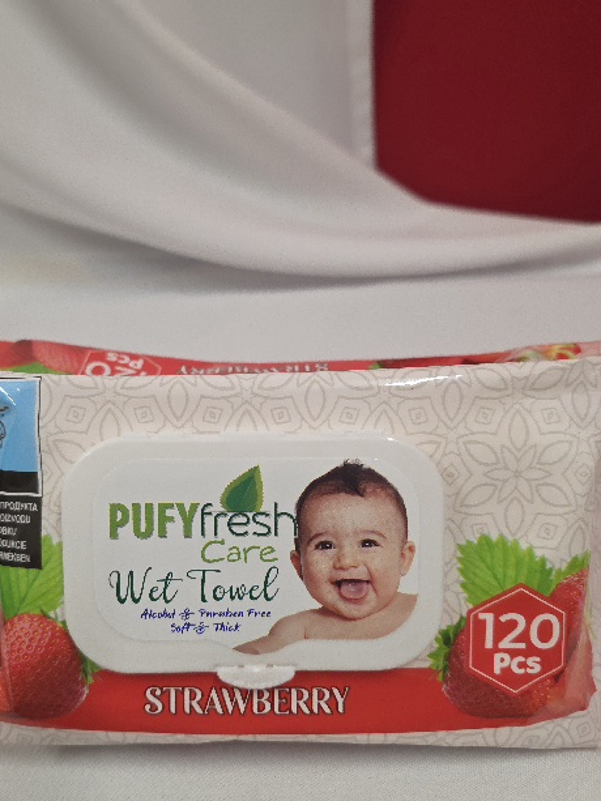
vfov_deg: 59.9
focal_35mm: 30
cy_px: 418
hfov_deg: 46.6
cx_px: 252
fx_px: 694
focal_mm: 6.3
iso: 250
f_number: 1.7
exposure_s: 1/101
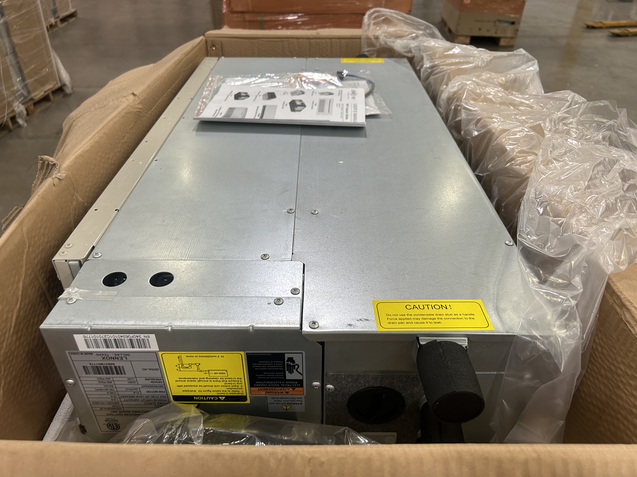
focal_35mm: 26
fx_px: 478
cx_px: 318
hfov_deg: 67.3
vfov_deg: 53.1
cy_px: 238
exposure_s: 1/120
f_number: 1.5
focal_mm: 5.7
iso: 100
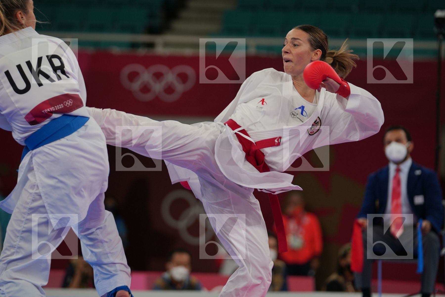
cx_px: 222
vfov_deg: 5.9
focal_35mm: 234
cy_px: 148
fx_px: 2892
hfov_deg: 8.8
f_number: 2.8
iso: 400
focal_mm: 156
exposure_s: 1/1000
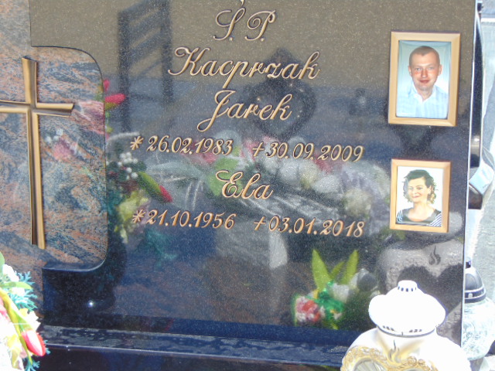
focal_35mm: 108
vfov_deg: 13.7
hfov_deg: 18.2
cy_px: 186
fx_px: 1544
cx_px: 248
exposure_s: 1/160
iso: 80
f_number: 3.9
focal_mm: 19.4
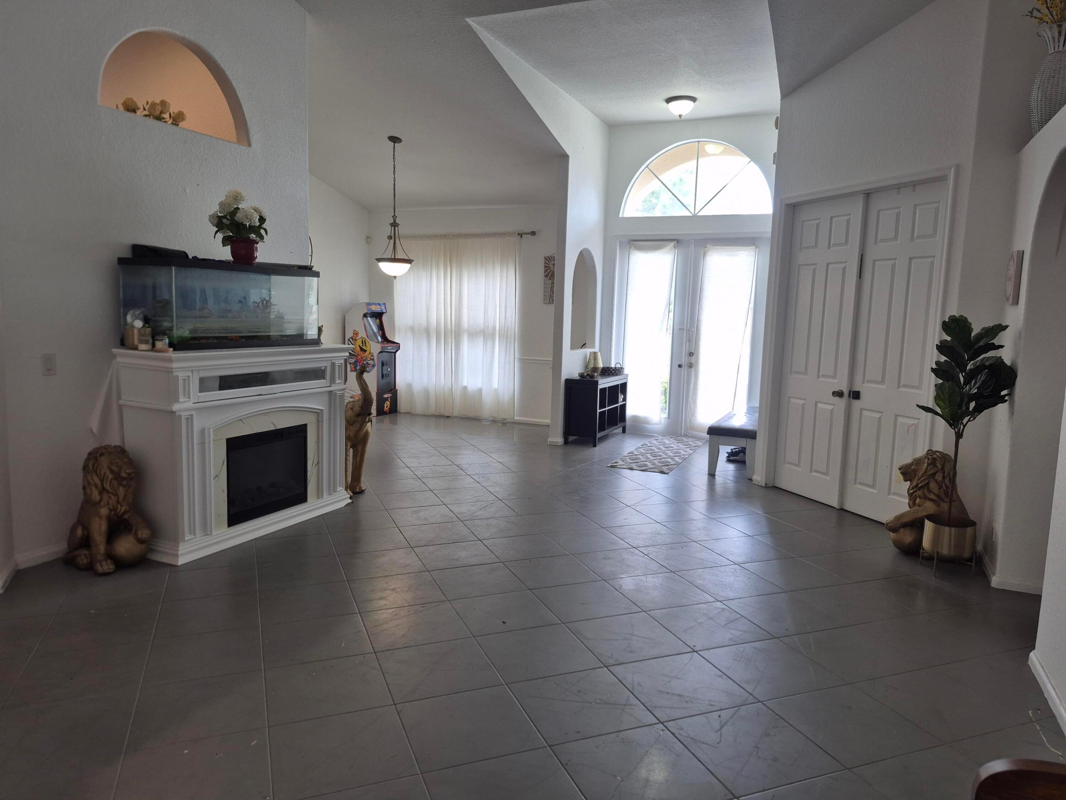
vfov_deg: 58.9
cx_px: 533
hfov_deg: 73.9
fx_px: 708
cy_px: 400
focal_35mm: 23
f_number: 1.8
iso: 100
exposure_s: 1/120
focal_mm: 5.4
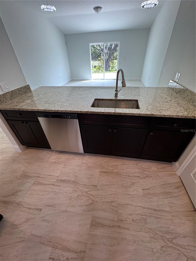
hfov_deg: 85.7
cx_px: 98
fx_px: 106
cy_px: 130
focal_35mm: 14
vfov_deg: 102.1
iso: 125
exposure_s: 1/120
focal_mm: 2.22
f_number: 2.2
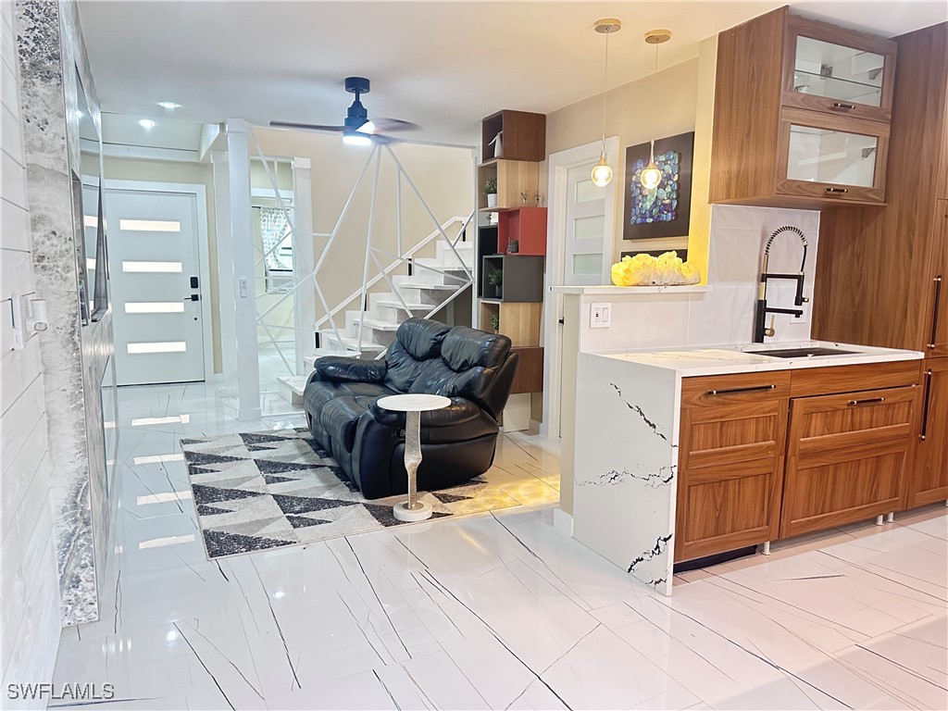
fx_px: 657
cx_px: 474
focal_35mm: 24
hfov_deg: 71.6
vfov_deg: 56.8
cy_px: 356
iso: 640
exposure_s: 1/60
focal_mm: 6.86
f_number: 1.78
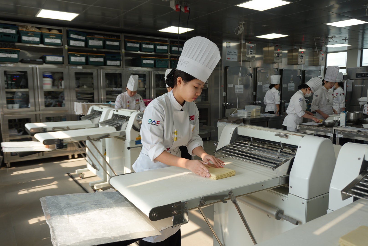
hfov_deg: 61.9
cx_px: 184
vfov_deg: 43.7
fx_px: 307
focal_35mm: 30
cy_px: 123
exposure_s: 1/160
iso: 100
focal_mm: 20
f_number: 4
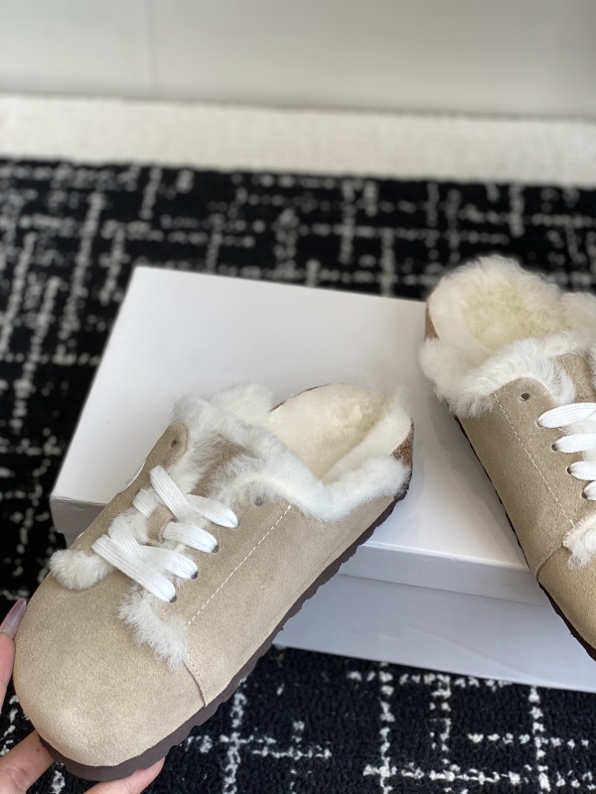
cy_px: 397
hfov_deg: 28.0
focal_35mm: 52
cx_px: 298
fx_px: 1194
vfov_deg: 36.8
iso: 20
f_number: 2
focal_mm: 6
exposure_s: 1/146
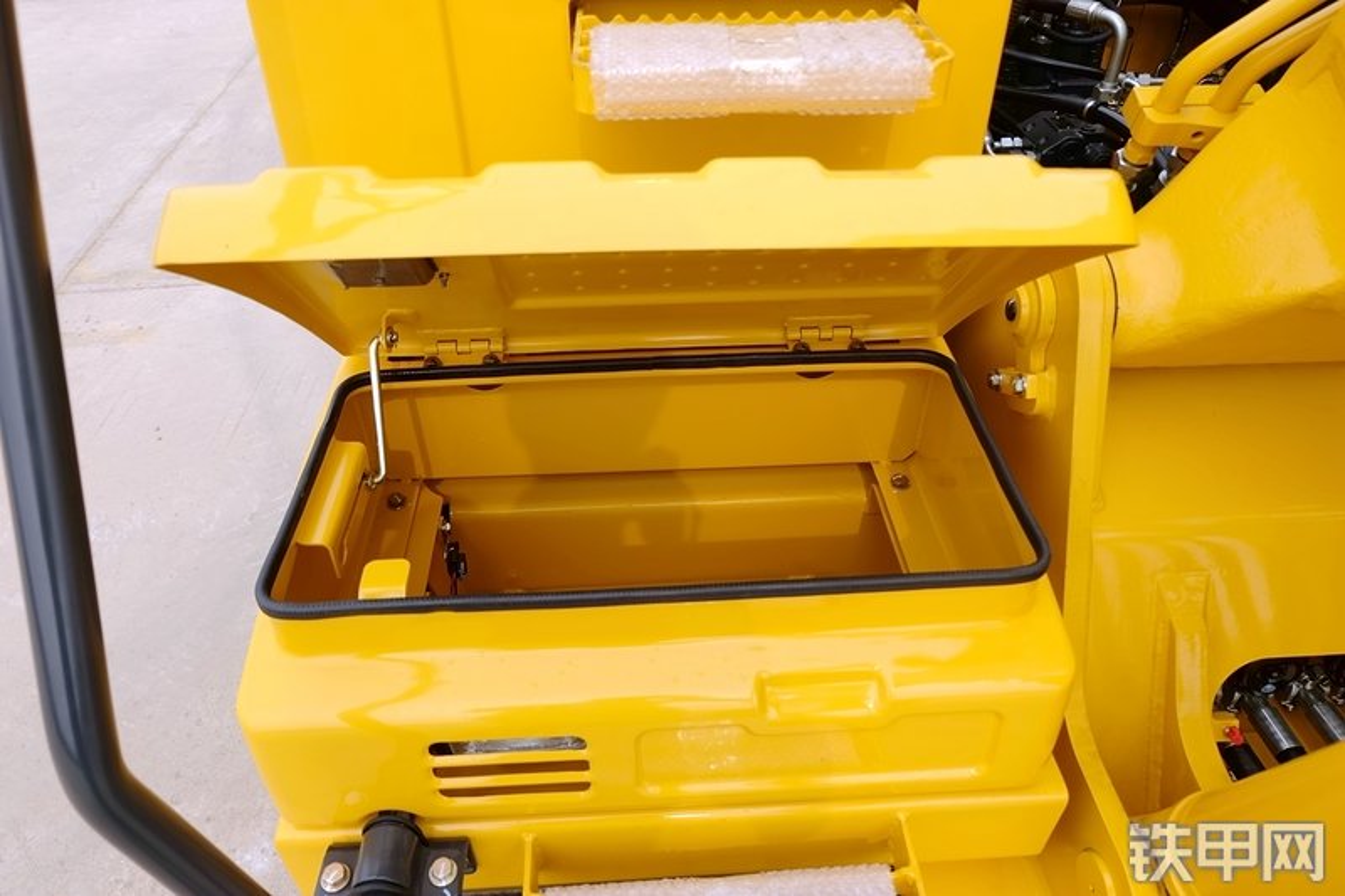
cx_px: 672
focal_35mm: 24
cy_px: 448
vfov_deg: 53.1
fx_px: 896
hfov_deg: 73.8
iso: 100
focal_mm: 16
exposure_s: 1/500
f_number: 3.5
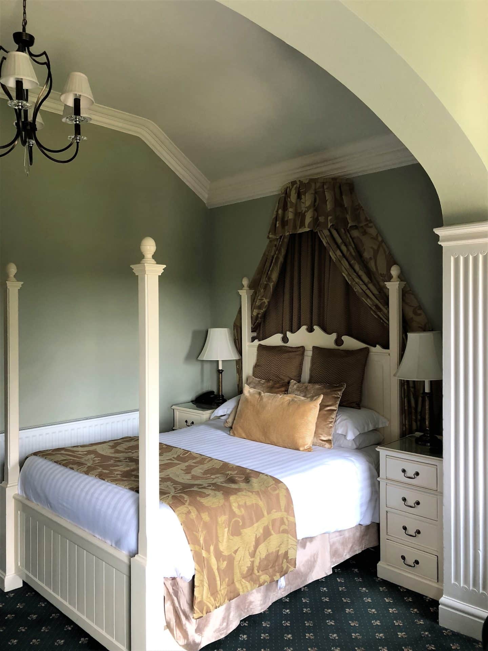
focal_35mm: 28
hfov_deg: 49.7
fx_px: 526
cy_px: 326
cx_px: 244
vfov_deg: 63.4
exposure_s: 1/30
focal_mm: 3.99
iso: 40
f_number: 1.8
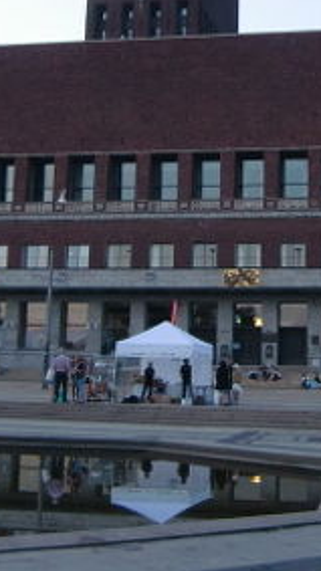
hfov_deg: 17.2
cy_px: 160
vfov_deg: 29.8
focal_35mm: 70
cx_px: 212
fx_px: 1060
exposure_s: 1/60
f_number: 2.6
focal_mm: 4.9
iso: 200
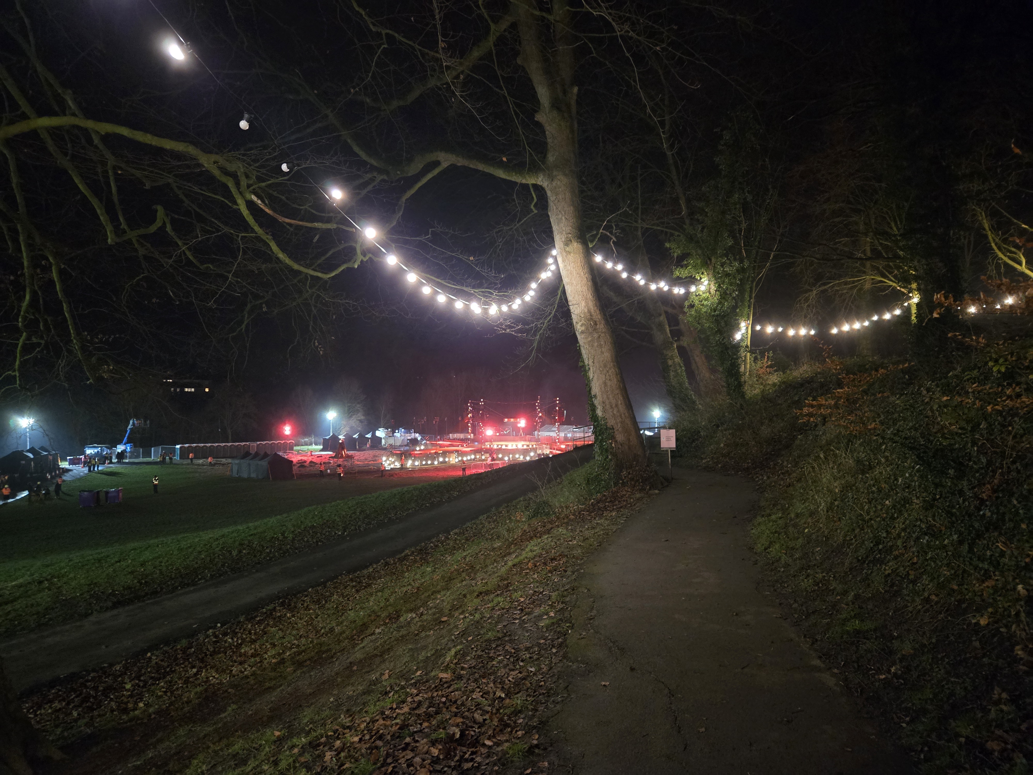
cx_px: 516
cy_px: 388
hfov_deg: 73.9
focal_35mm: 23
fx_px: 686
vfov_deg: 58.9
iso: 1600
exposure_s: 1/34
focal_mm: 5.4
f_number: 1.8
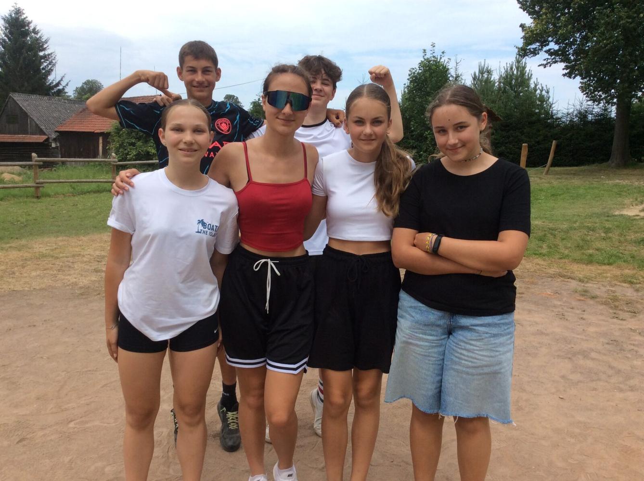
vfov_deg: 44.0
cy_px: 240
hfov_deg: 56.9
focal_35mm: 32
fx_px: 594
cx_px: 322
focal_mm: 3.3
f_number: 2.4
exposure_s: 1/1040
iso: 32
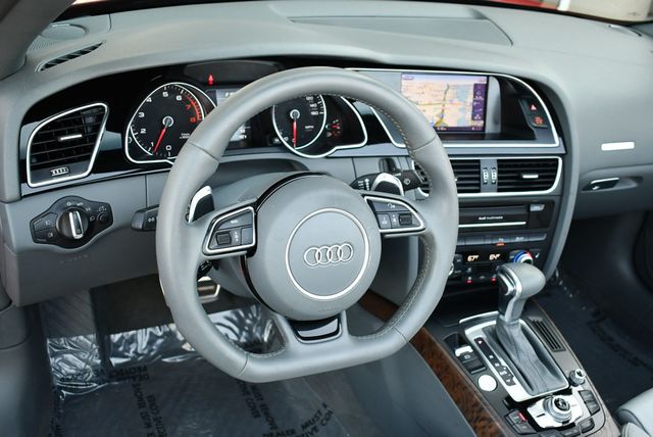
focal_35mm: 40
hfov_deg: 48.4
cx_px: 326
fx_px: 726
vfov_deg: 33.5
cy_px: 218
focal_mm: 20
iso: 720
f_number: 3.8
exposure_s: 1/250
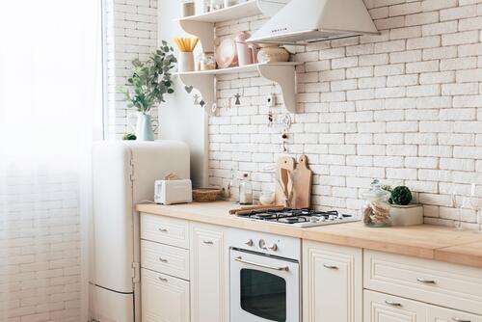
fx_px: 670
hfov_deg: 39.6
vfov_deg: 27.0
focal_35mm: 50
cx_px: 241
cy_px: 161
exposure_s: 1/160
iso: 320
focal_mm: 50
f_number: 3.5
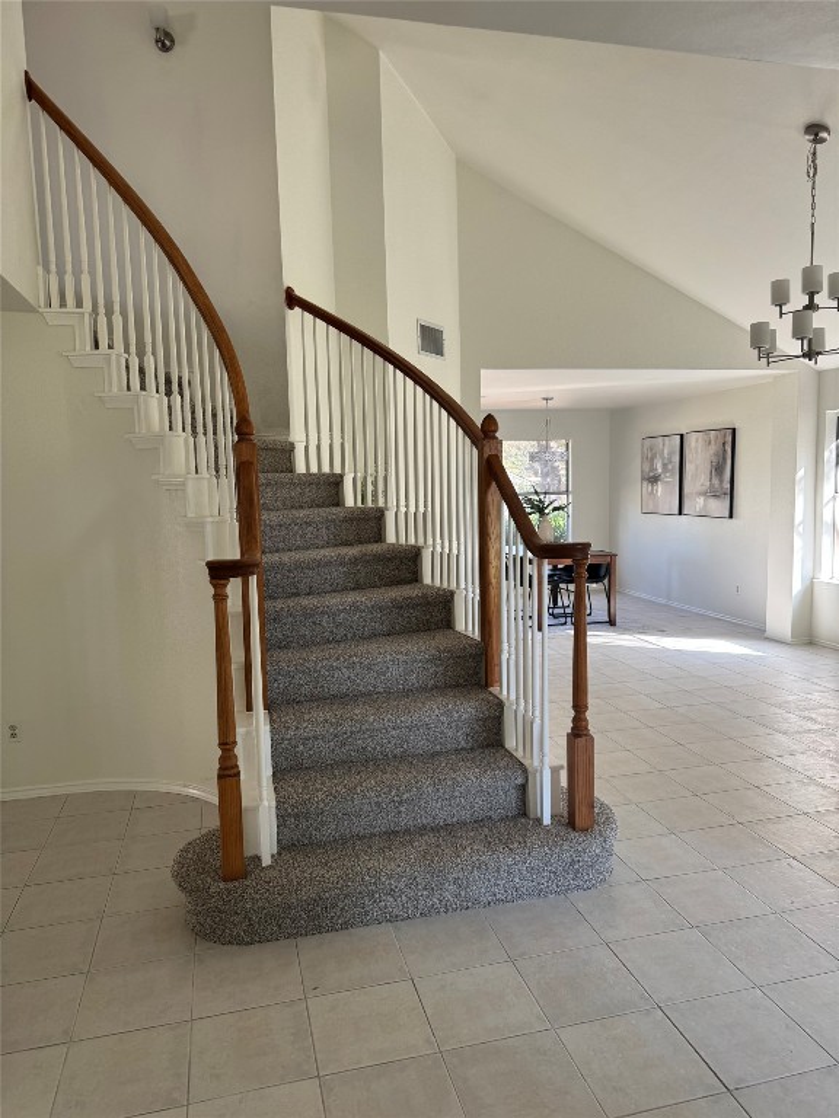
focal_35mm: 24
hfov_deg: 56.8
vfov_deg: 71.6
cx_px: 420
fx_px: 776
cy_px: 559
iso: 125
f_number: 1.78
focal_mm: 6.76
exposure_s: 1/121
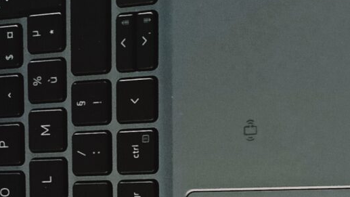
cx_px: -65
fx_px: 1355
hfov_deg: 14.3
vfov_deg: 8.1
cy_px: 327
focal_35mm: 146
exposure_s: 1/33.3
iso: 500
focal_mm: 3.98
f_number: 1.8
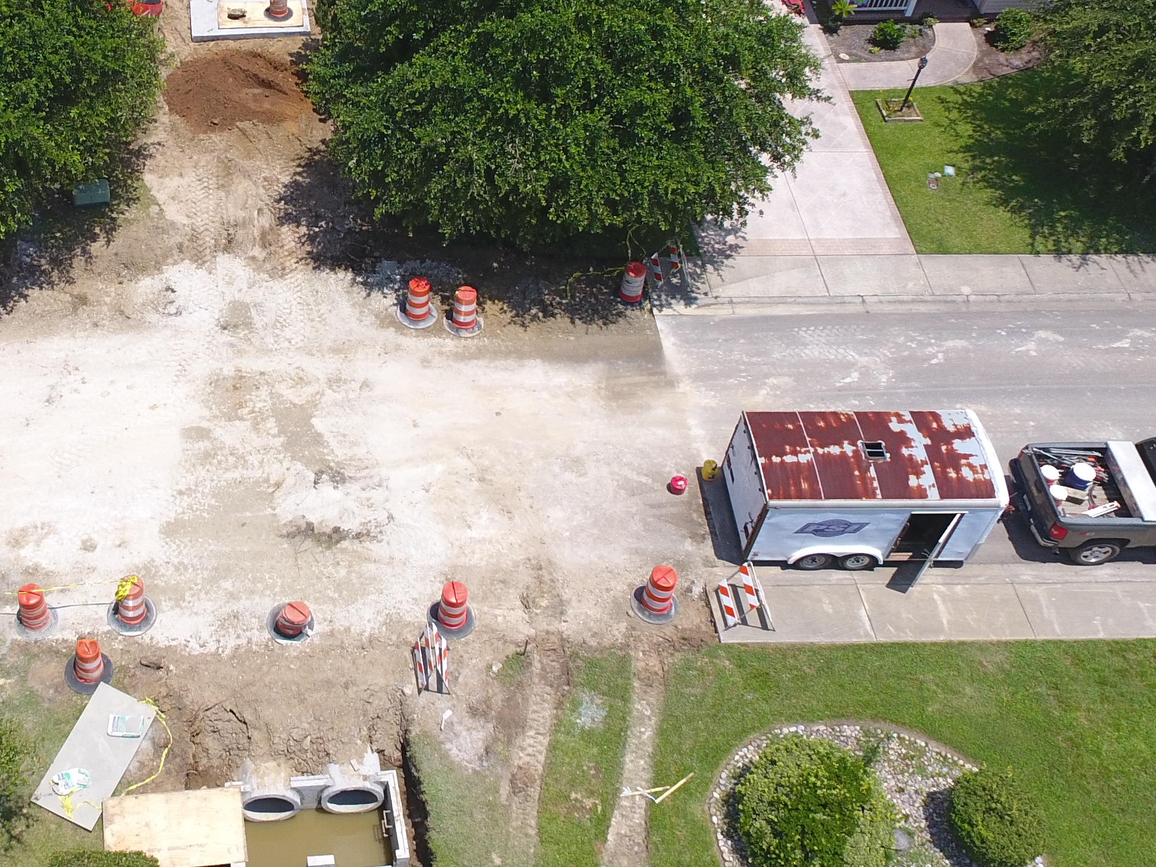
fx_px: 1403
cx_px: 238
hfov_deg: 42.8
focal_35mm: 42
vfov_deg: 33.8
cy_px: 241
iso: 100
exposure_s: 1/812
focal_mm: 3.61
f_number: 2.8
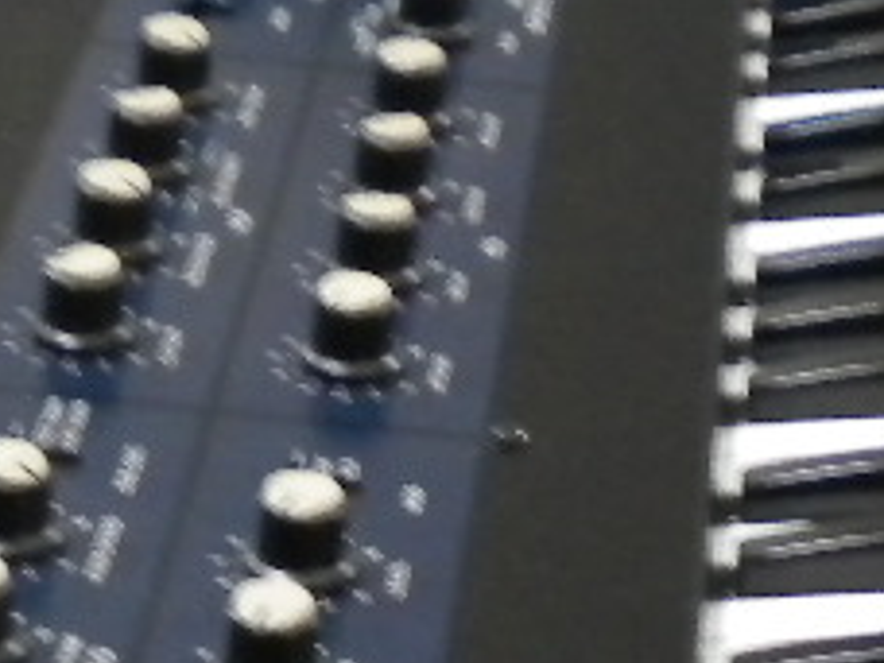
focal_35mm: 157
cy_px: 799
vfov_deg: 9.3
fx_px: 4009
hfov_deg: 12.6
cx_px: 473
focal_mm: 6.3
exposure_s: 1/16
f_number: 3.1
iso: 400
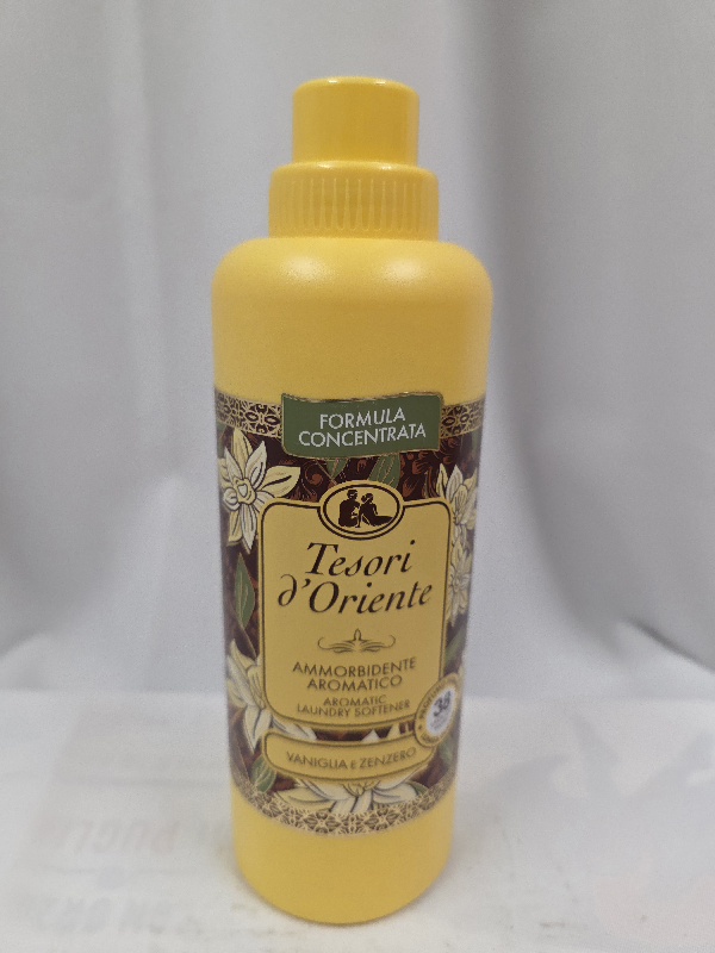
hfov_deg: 58.9
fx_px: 633
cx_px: 358
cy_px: 476
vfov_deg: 73.9
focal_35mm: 23
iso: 400
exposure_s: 1/101
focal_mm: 6.3
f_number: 1.7
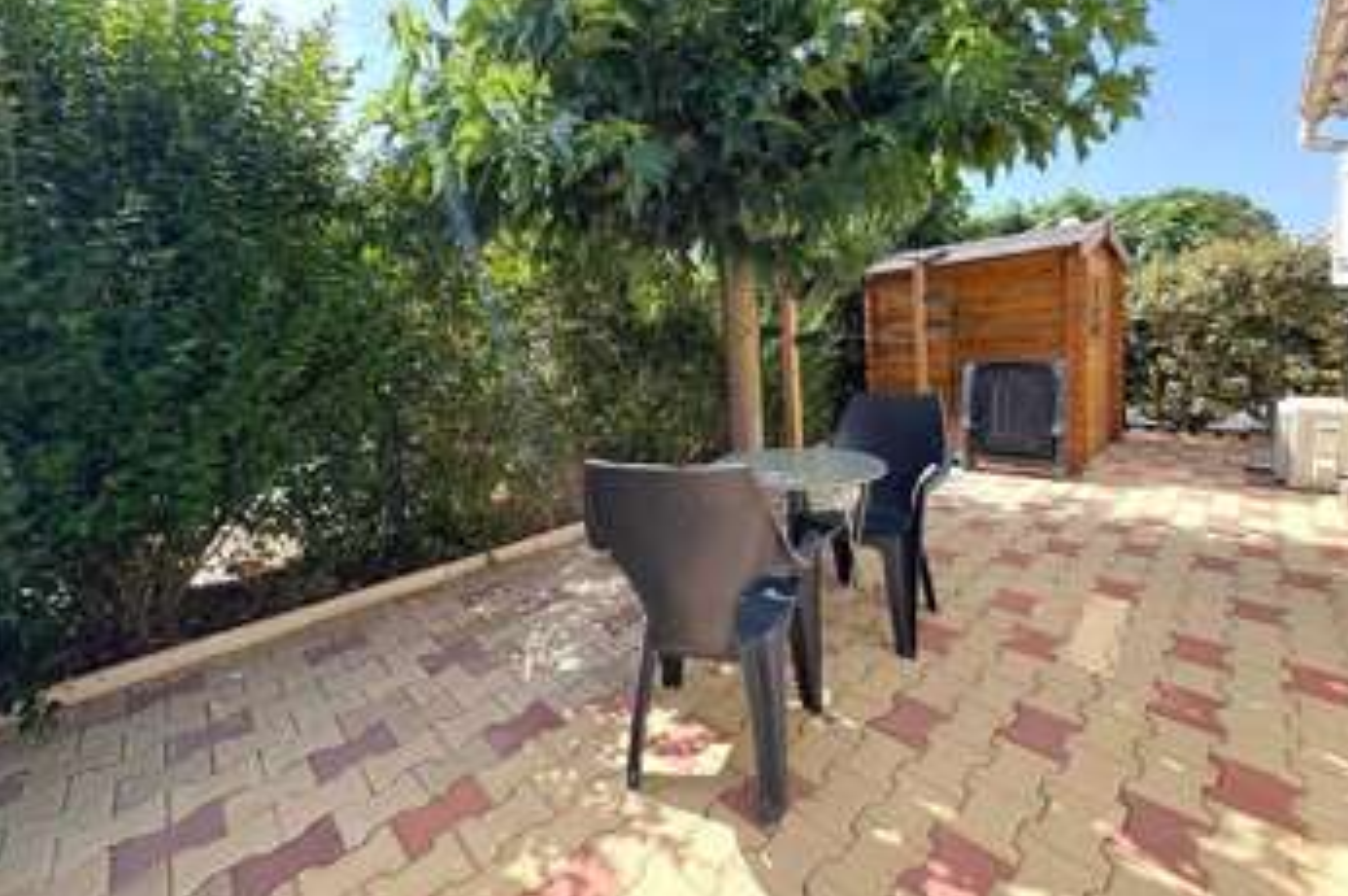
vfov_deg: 76.9
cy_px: 392
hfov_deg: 100.4
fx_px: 561
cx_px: 686
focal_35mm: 15
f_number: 2.2
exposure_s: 1/482
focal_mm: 2.22
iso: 64
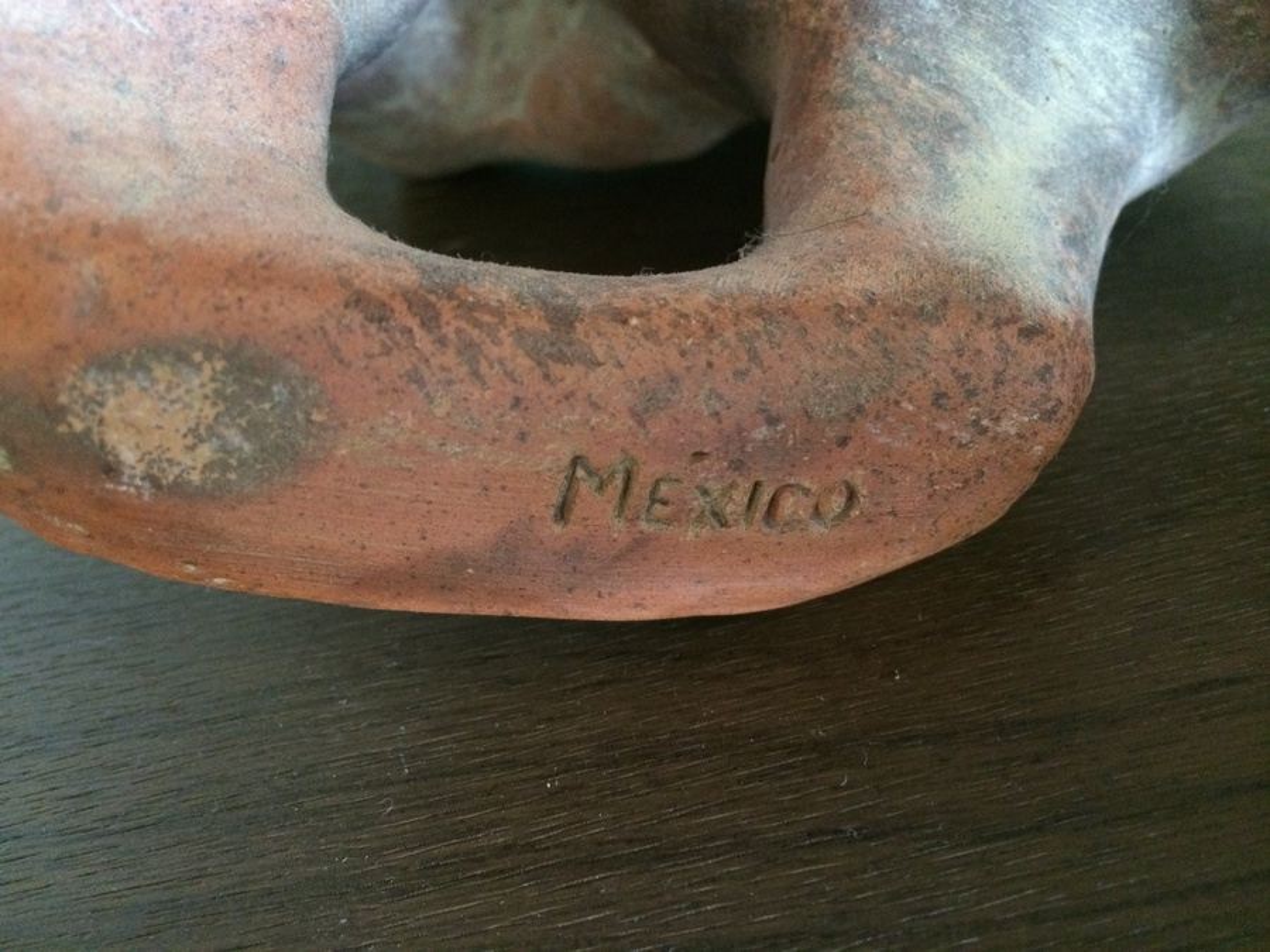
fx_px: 1101
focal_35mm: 30
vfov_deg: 46.8
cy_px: 476
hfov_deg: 60.0
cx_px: 635
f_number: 2.2
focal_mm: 4.12
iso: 400
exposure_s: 1/15
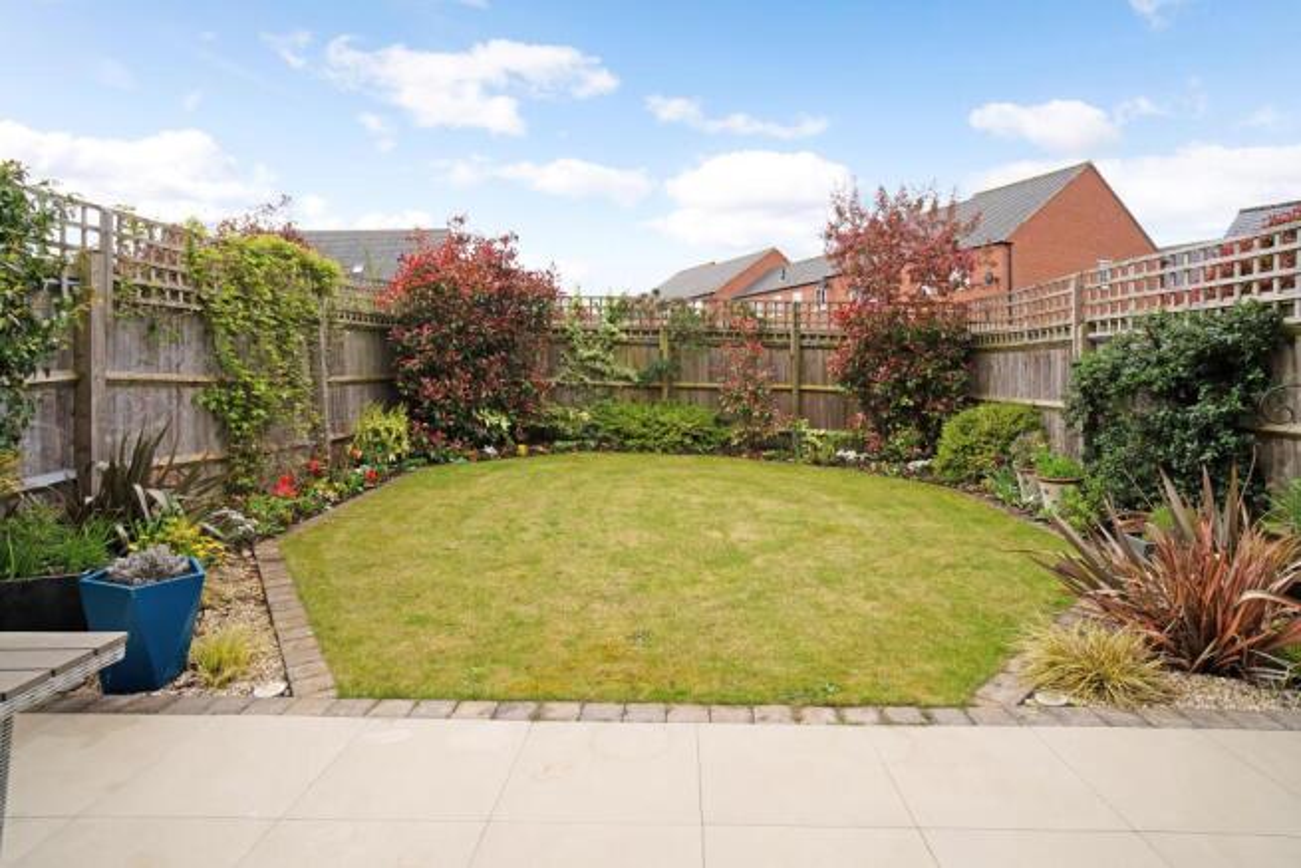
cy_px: 434
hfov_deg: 90.0
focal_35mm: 18
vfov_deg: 67.4
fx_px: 651
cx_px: 650
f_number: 8
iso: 400
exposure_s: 1/400
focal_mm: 18
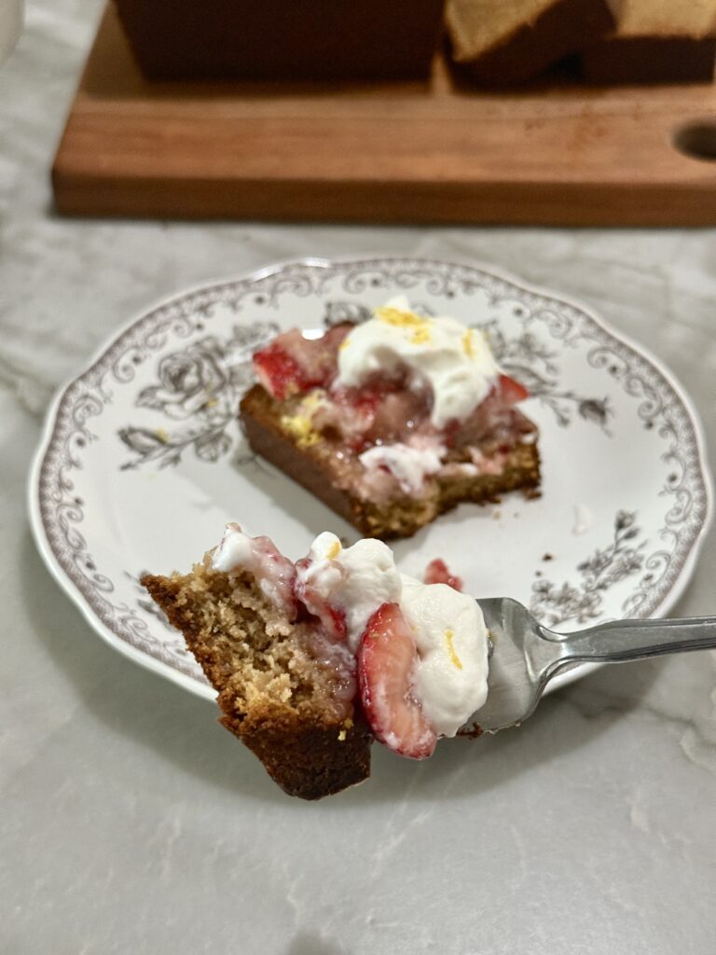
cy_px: 478
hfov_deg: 30.3
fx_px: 1324
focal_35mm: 48
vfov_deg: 39.7
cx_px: 358
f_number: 1.78
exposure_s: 1/40
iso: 250
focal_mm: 6.76
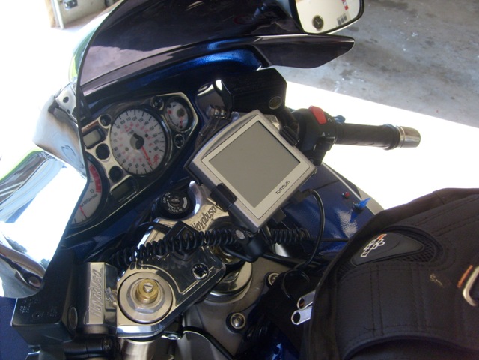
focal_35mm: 35
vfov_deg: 40.7
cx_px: 240
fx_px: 484
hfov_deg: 52.6
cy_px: 180
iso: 80
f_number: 2.8
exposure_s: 1/45
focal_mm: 5.8
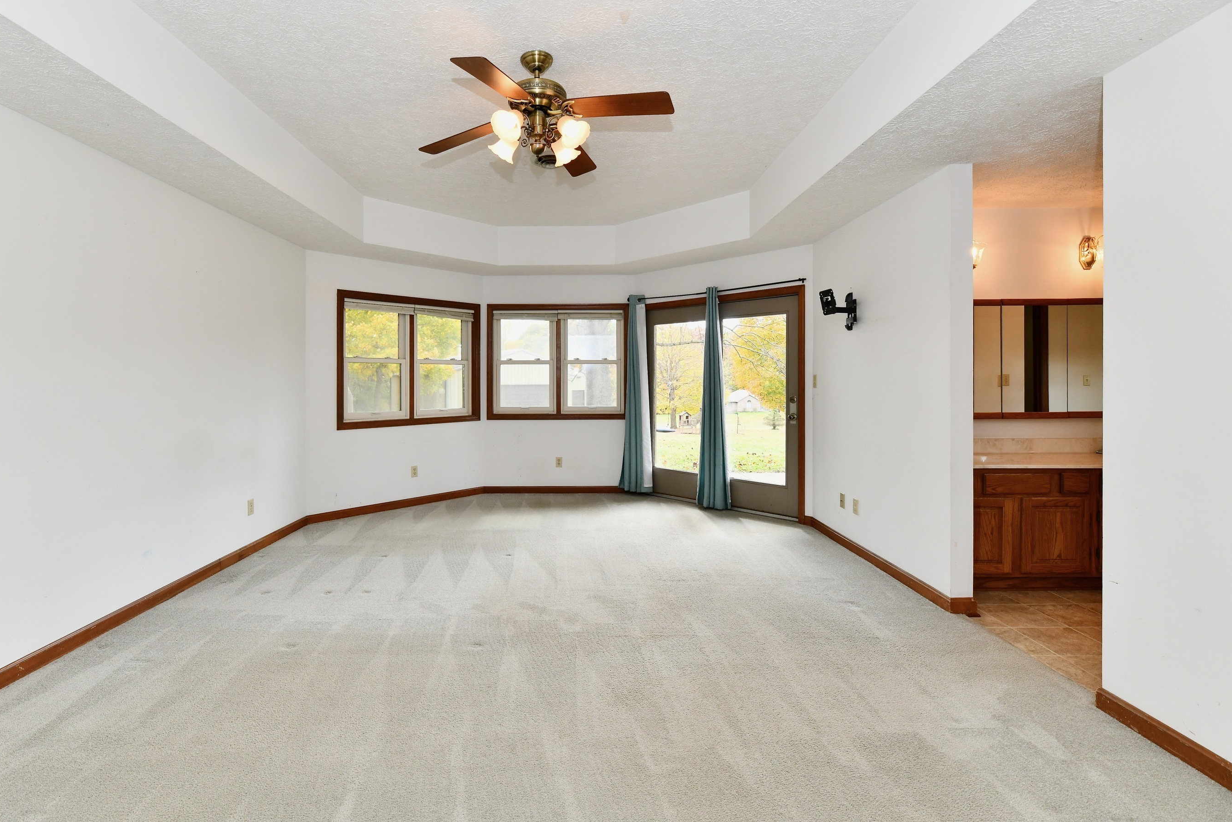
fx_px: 548
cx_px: 574
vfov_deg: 73.7
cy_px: 393
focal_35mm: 16
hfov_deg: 96.6
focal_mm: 14
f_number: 7.1
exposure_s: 1/200
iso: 640
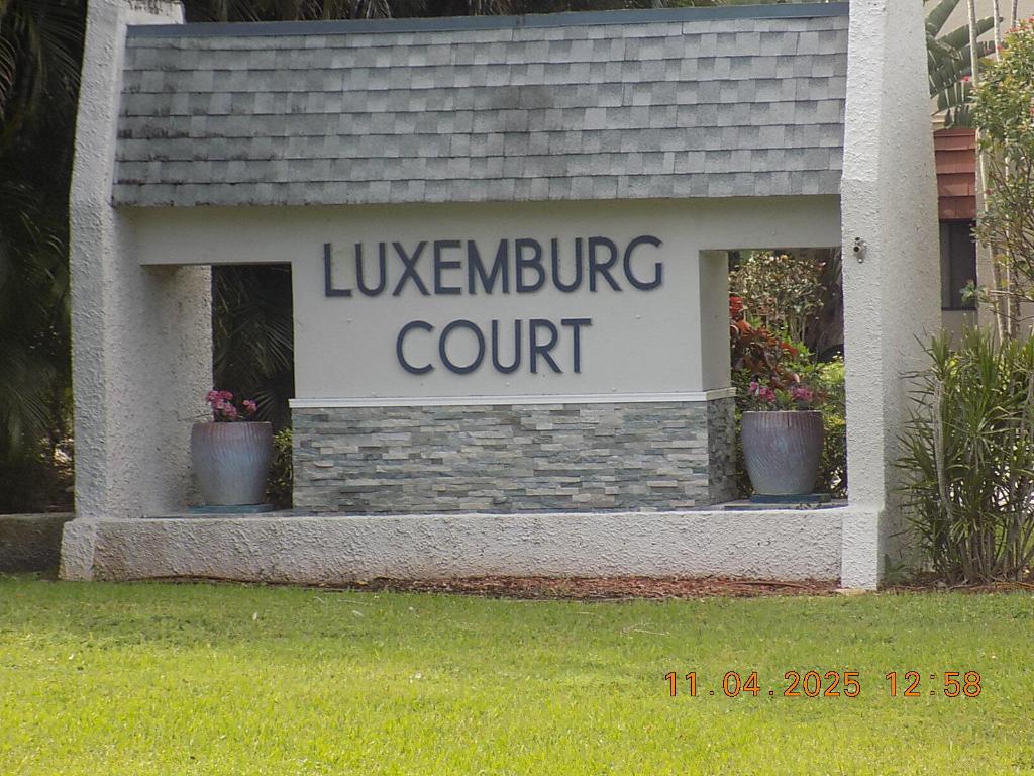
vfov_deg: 8.8
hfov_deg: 11.8
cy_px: 388
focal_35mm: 168
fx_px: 5018
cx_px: 517
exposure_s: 1/125
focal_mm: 29.9
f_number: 5.3
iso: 80
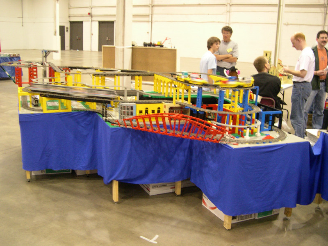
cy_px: 123
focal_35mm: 38
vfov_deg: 37.7
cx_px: 164
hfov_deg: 49.0
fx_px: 360
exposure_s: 1/10.1
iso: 400
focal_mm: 8
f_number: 2.8
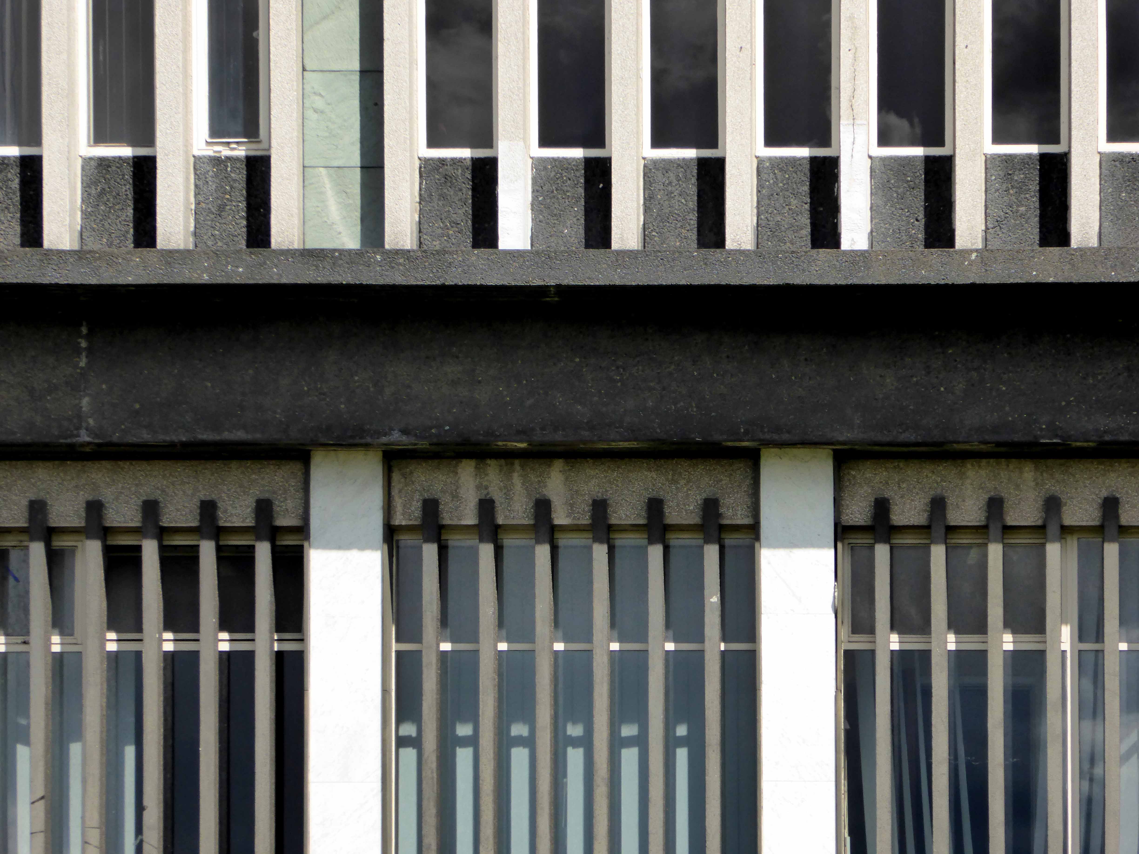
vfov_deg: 7.2
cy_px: 427
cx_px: 570
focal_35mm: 206
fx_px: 6778
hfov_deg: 9.6
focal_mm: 33.2
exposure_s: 1/400
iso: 200
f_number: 5.6
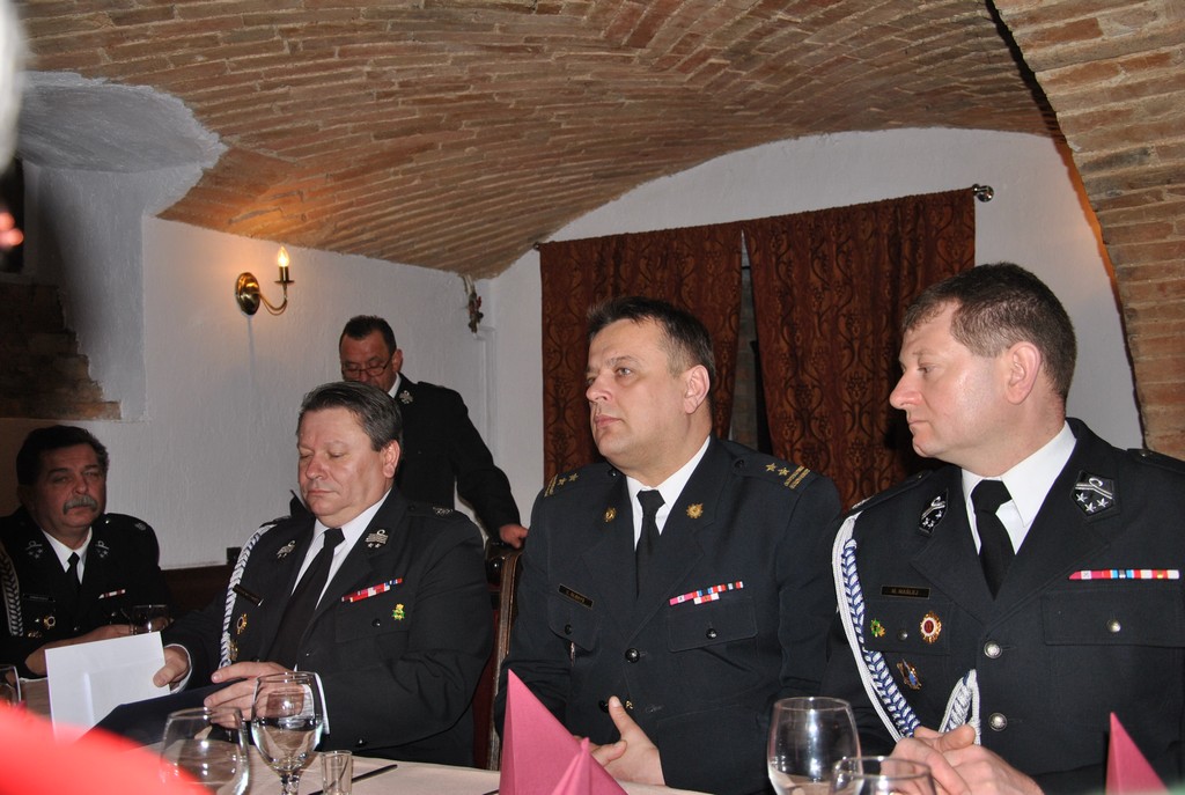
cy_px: 398
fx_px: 1237
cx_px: 592
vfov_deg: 35.6
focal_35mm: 38
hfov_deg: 51.2
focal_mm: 25
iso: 200
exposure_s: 1/60
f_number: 4
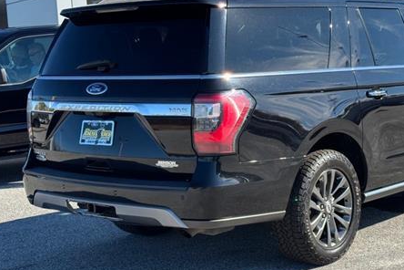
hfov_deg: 27.9
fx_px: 808
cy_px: 136
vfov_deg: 18.9
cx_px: 264
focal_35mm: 72
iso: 64
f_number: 1.78
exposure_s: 1/1923
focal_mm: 6.76
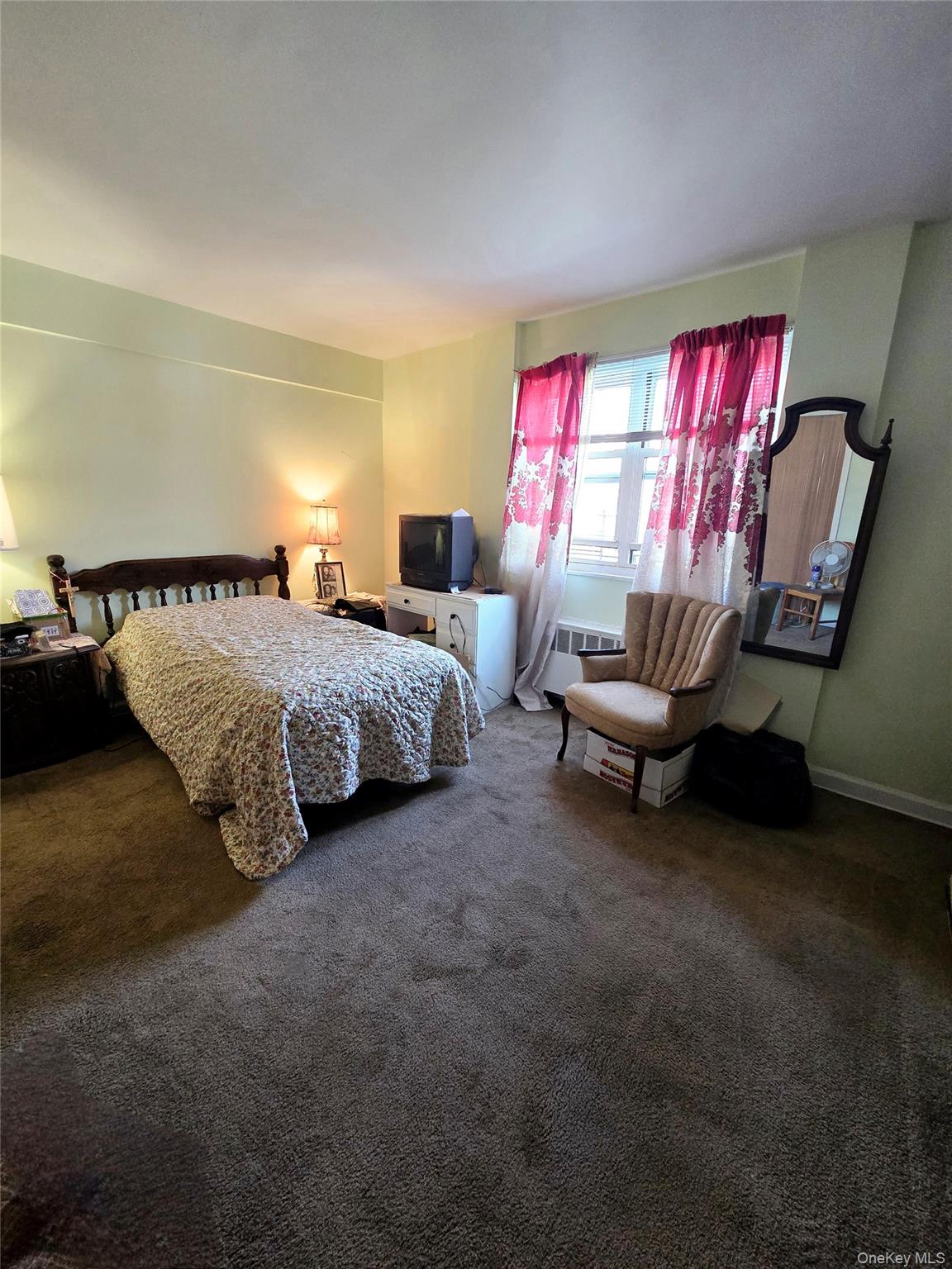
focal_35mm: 13
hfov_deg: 89.9
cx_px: 476
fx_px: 477
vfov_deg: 106.2
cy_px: 634
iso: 320
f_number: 2.2
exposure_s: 1/60.2
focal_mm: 2.2
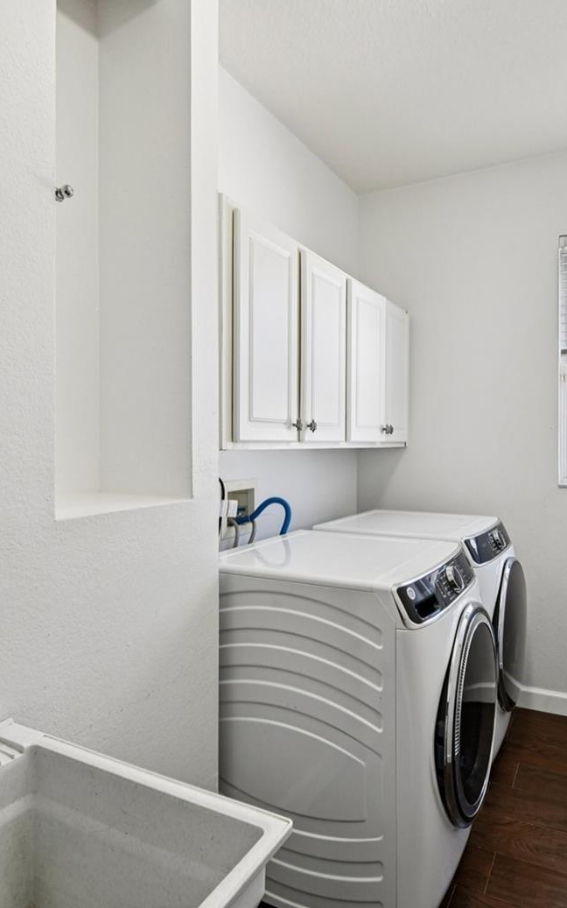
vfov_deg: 79.7
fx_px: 544
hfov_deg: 54.8
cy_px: 450
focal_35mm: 22
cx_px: 325
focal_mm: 14
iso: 400
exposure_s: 1/60
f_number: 8
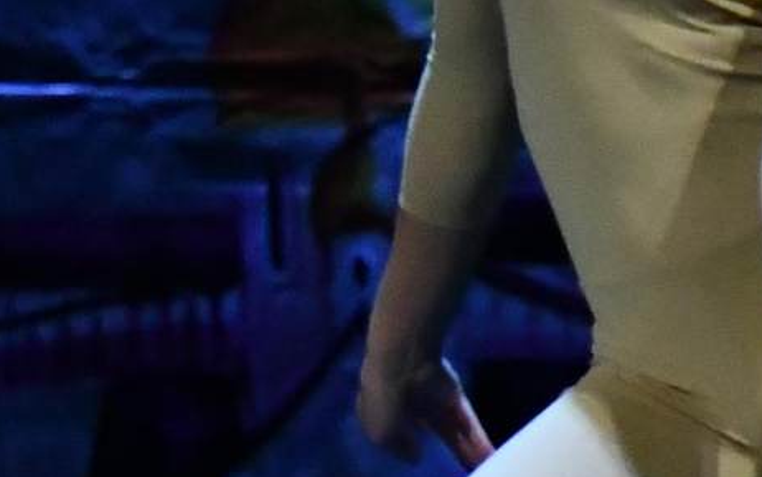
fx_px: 11383
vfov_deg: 2.4
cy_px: 191
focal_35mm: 548
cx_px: -1037
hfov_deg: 3.8
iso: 10000
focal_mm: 65
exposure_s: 1/800
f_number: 4
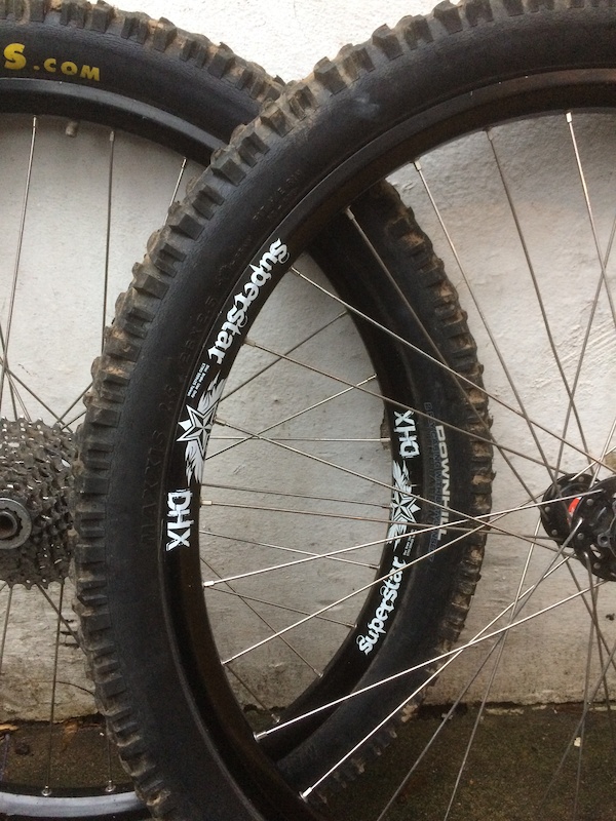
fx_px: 688
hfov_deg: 48.2
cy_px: 410
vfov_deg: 61.7
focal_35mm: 29
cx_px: 308
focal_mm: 4.15
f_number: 2.2
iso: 320
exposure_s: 1/33
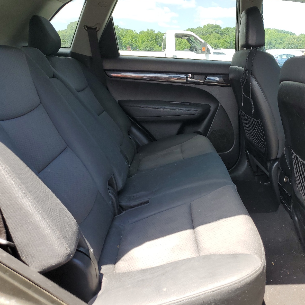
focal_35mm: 31
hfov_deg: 51.7
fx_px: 309
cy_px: 152
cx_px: 198
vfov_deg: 52.5
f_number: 1.5
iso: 50
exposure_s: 1/286
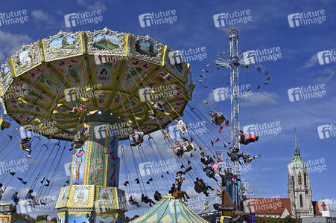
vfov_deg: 30.5
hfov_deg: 44.5
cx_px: 168
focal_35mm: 44
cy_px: 112
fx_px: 410
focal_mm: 44
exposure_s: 1/1000
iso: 400
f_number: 16
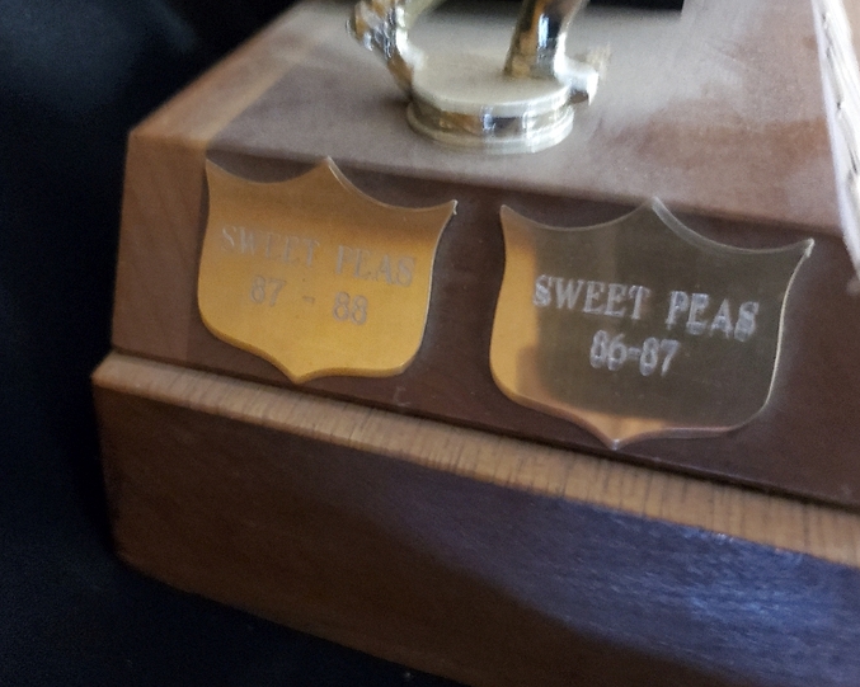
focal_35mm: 30
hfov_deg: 58.7
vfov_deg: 48.5
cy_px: 356
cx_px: 389
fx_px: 763
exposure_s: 1/10
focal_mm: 4.3
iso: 640
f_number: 1.5
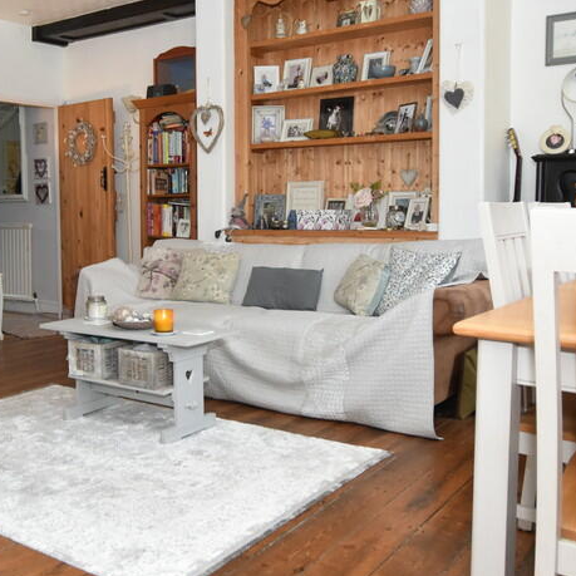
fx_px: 696
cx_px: 203
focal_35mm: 37
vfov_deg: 44.9
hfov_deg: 44.5
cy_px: 247
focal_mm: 13
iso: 1000
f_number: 4
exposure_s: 1/125
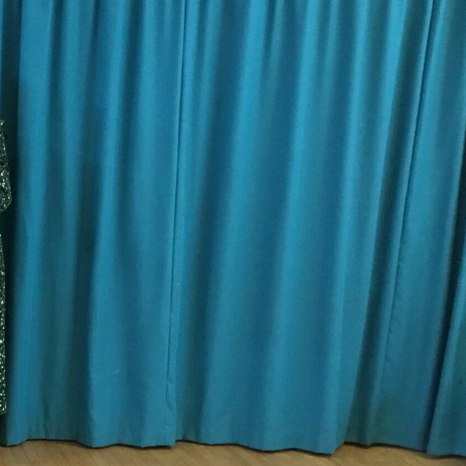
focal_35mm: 67
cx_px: -65
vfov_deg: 25.5
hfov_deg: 23.9
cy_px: 324
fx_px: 1020
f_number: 2.4
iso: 200
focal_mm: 3.3
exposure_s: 1/25
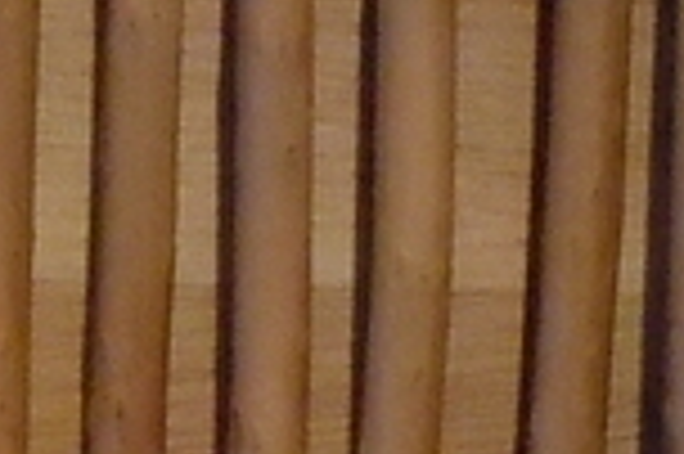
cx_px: 274
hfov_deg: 7.6
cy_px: 1465
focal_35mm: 271
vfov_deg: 4.8
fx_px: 5143
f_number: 4
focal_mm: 5.9
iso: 800
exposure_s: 1/100
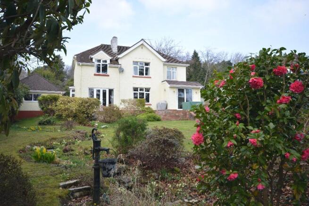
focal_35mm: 30
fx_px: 258
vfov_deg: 43.6
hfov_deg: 61.9
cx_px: 154
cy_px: 103
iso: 400
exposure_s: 1/500
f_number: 5.6
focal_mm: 20
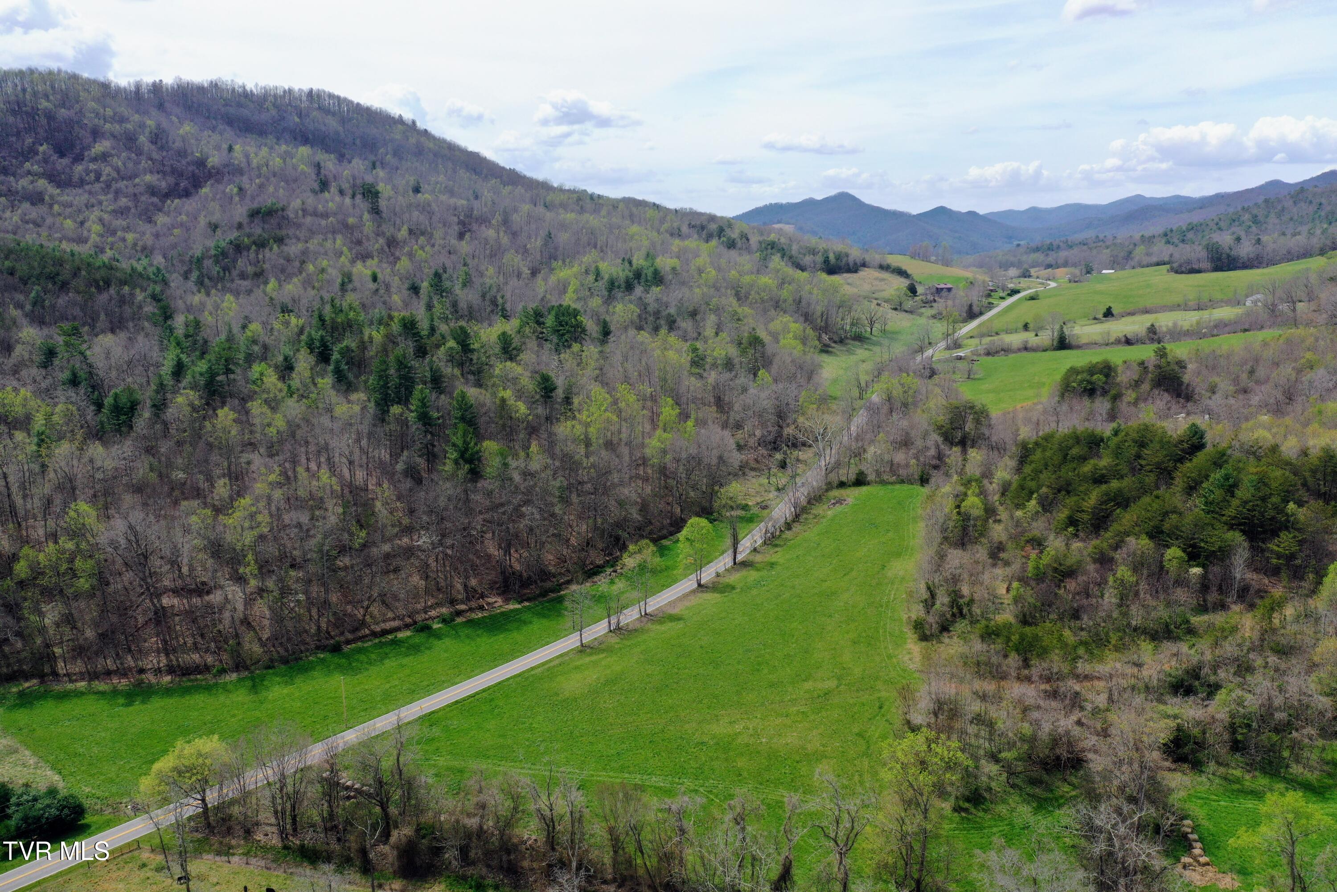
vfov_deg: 46.4
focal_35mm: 28
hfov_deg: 65.5
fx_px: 1040
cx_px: 668
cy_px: 446
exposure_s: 1/320
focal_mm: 10.26
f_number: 5
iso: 100
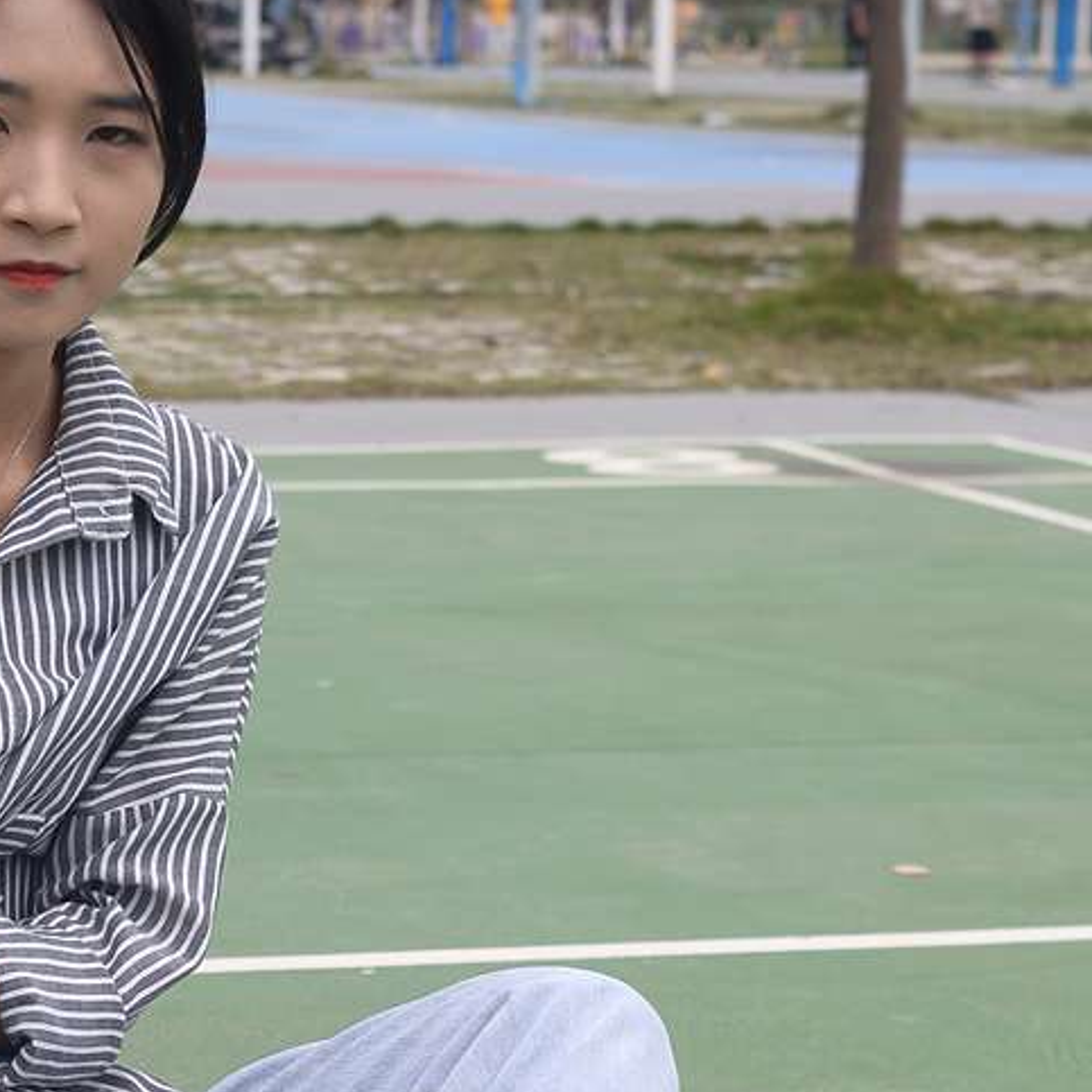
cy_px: 960
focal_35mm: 120
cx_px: 249
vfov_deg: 14.4
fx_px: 4283
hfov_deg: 14.5
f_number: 5.6
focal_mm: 35
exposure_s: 1/640
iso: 100
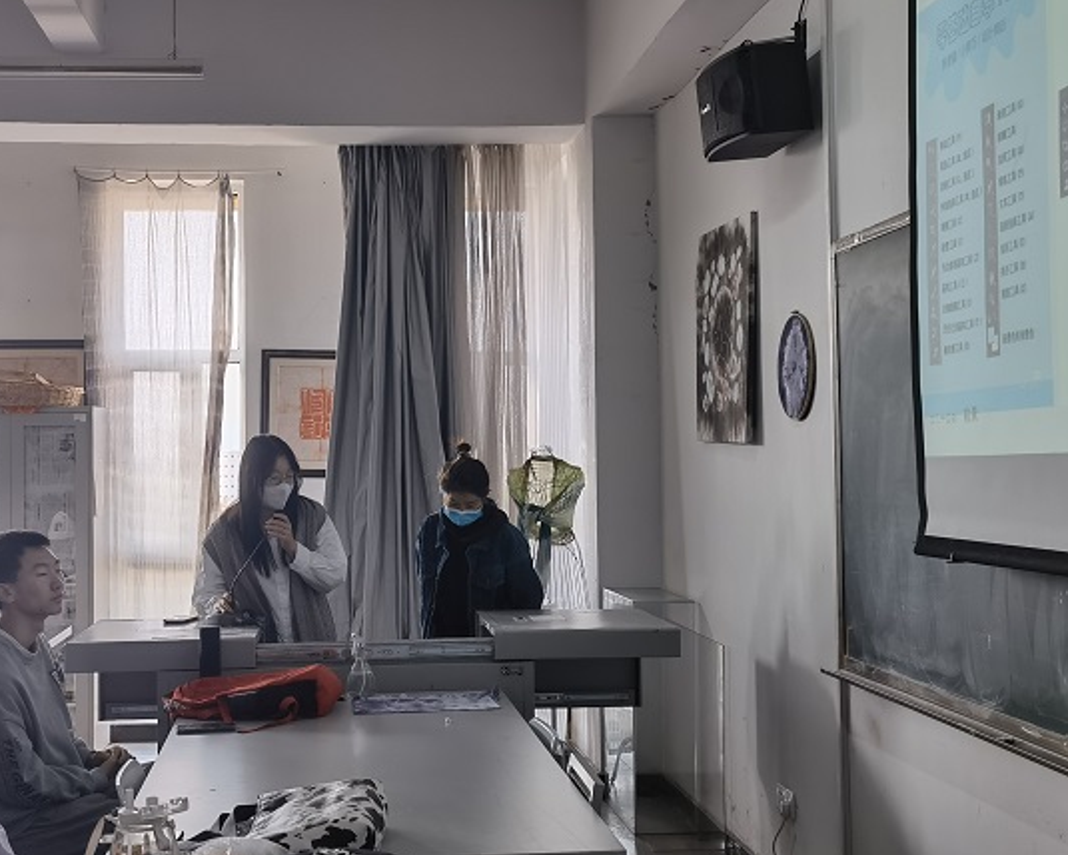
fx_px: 1549
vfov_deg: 30.8
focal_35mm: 49
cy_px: 398
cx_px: 465
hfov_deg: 38.0
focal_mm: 6.67
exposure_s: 1/161
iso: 50
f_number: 1.9
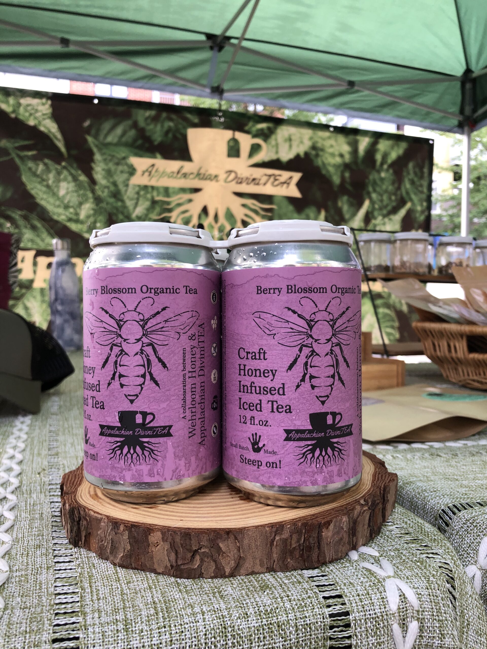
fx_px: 525
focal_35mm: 28
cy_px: 324
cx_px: 244
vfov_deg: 63.4
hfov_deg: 49.7
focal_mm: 4
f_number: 1.8
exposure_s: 1/120
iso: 64
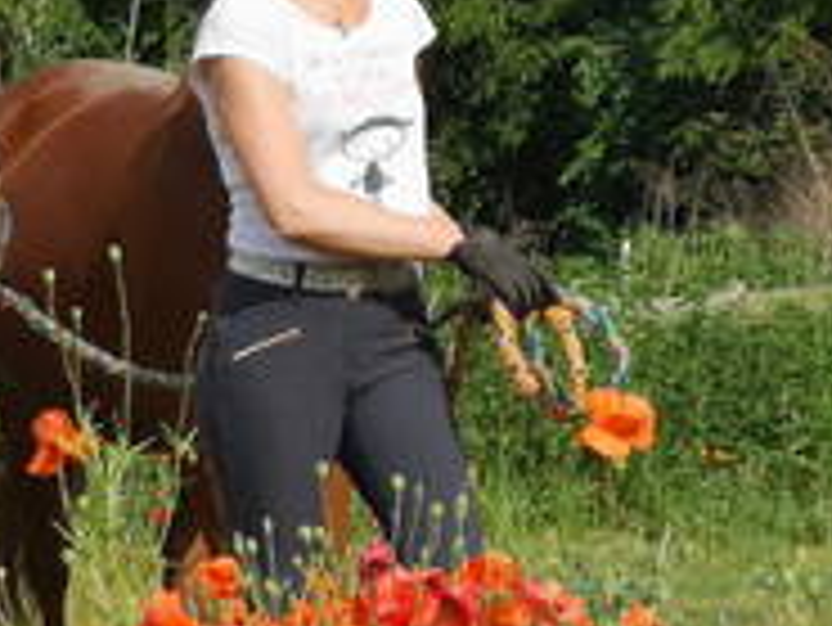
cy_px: 410
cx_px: 162
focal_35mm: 227
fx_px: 5460
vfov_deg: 6.6
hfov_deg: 8.7
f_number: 2.4
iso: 50
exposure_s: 1/963
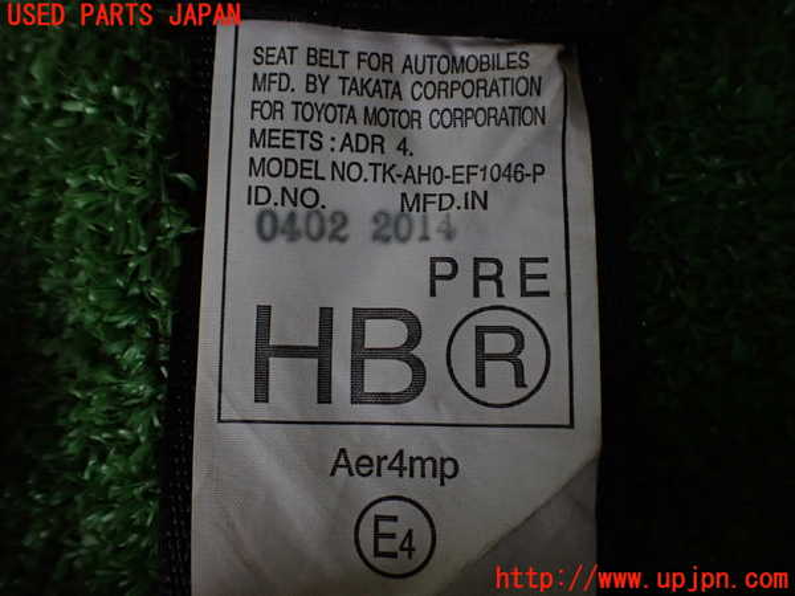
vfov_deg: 46.8
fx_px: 689
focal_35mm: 30
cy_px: 298
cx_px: 398
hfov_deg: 60.0
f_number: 2.3
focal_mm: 5.4
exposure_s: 1/125
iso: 400
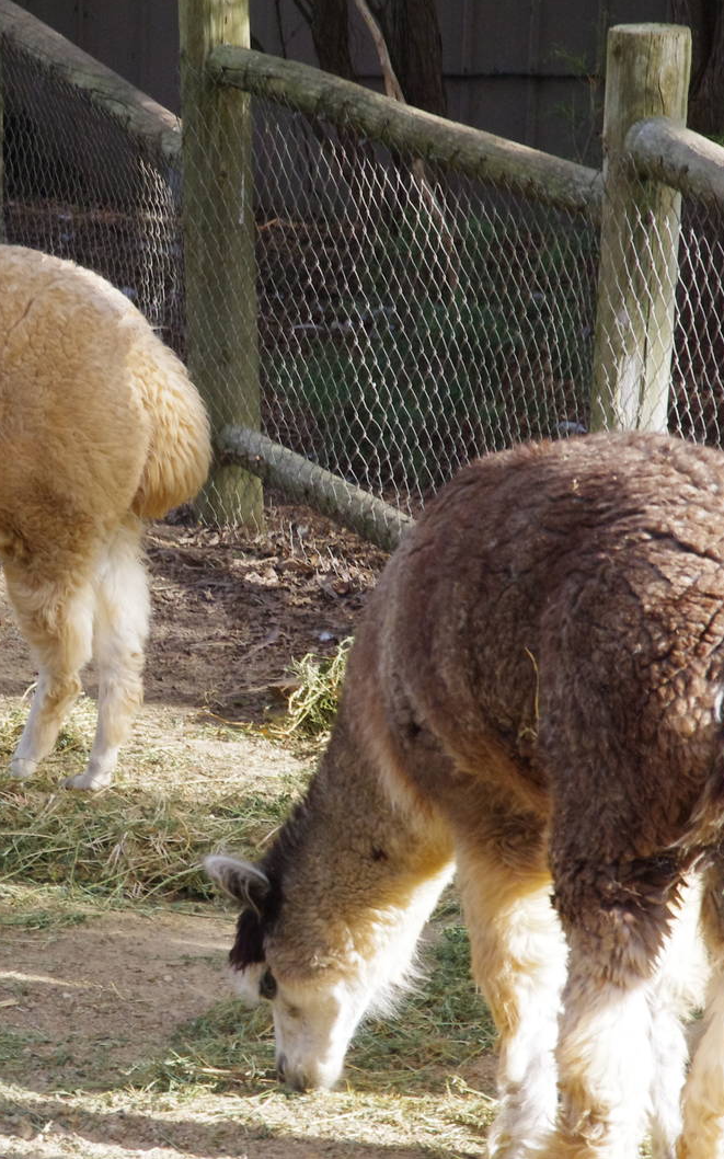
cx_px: 92
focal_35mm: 214
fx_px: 6758
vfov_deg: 9.8
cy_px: 578
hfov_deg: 6.1
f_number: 11
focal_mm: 93
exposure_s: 1/200
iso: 1600
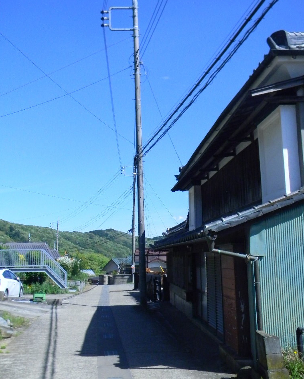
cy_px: 194
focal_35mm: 38
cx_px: 151
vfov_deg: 47.9
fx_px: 427
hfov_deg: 39.2
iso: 400
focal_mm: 6.4
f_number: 7.4
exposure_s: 1/812
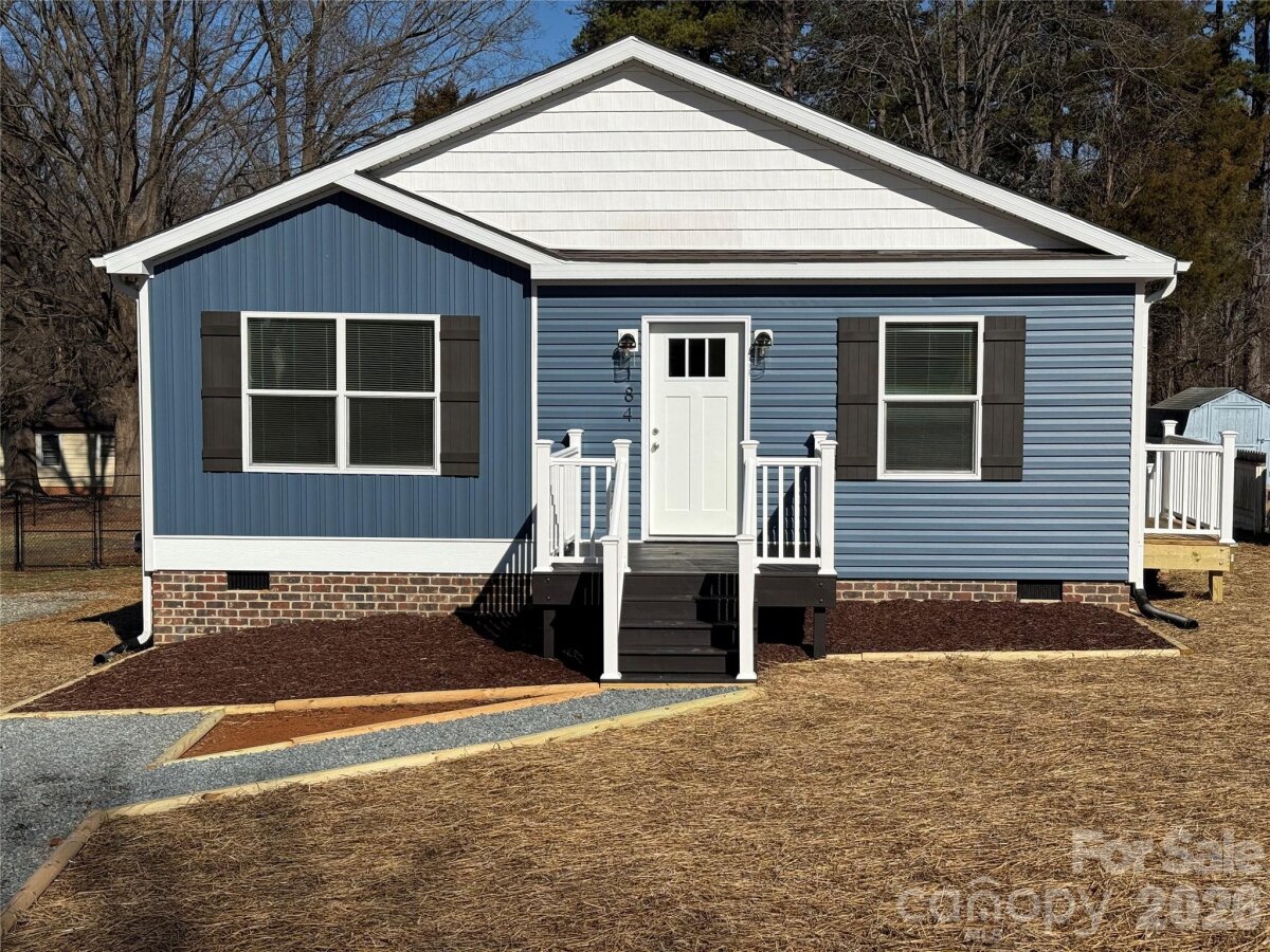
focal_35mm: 48
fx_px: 1761
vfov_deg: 30.3
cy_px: 476
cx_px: 635
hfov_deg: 39.7
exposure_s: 1/11364
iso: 64
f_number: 1.78
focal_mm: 6.76
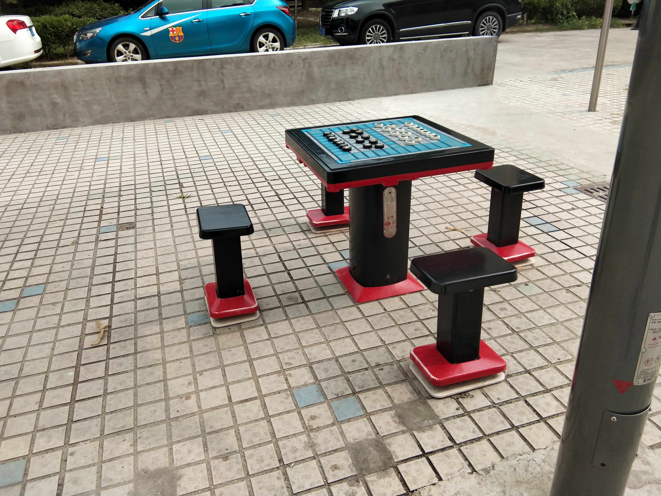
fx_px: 592
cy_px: 248
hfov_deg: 58.4
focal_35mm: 31
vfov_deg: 45.4
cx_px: 330
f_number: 2.2
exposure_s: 1/699
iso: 50
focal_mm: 3.69
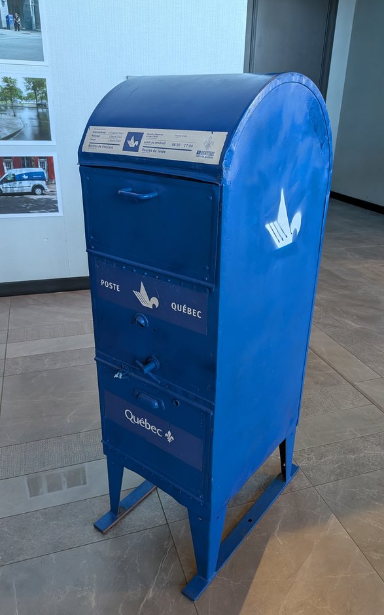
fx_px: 435
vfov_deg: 70.4
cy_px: 310
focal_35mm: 26
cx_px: 204
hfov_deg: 47.6
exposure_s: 1/50
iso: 117
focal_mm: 4.53
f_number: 1.7
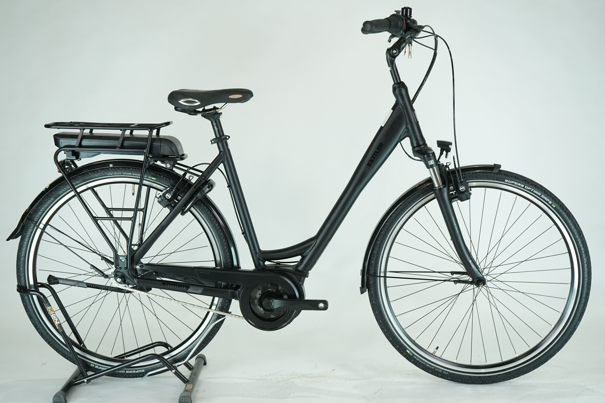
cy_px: 202
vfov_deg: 25.5
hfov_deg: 37.5
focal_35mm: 53
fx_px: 891
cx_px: 302
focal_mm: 53
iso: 1600
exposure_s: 1/200
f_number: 5.6
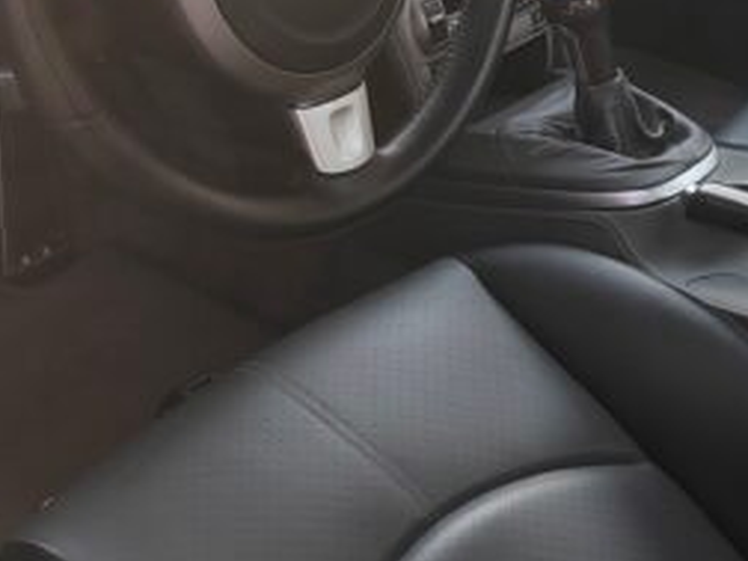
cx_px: 709
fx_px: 1577
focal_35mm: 73
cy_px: 240
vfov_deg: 20.2
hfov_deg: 25.6
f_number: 1.9
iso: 160
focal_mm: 5.52
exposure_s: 1/100
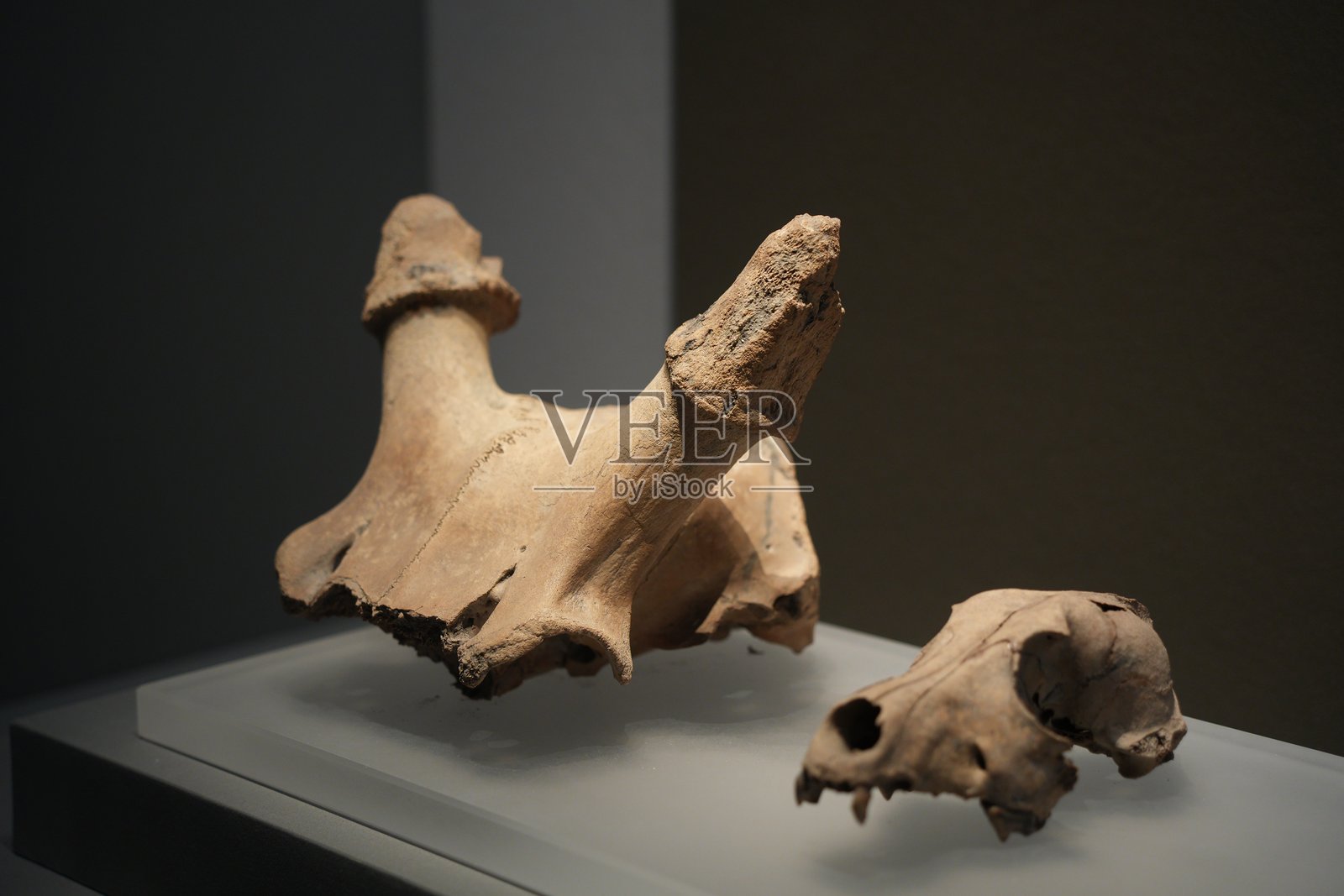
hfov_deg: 35.6
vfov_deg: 24.2
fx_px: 2091
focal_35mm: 56
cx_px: 672
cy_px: 448
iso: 1000
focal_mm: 56
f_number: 4
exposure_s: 1/60
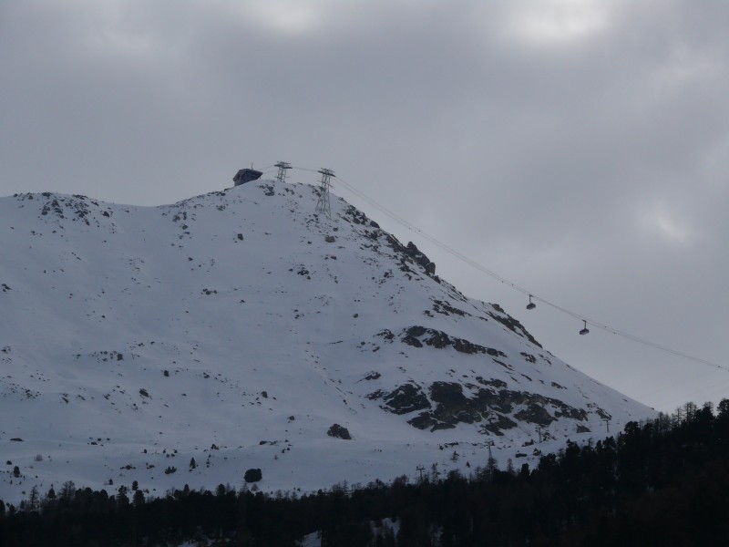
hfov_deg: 9.9
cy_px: 274
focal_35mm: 199
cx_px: 364
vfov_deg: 7.5
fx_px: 4191
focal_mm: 42.2
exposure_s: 1/1000
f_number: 8
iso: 100
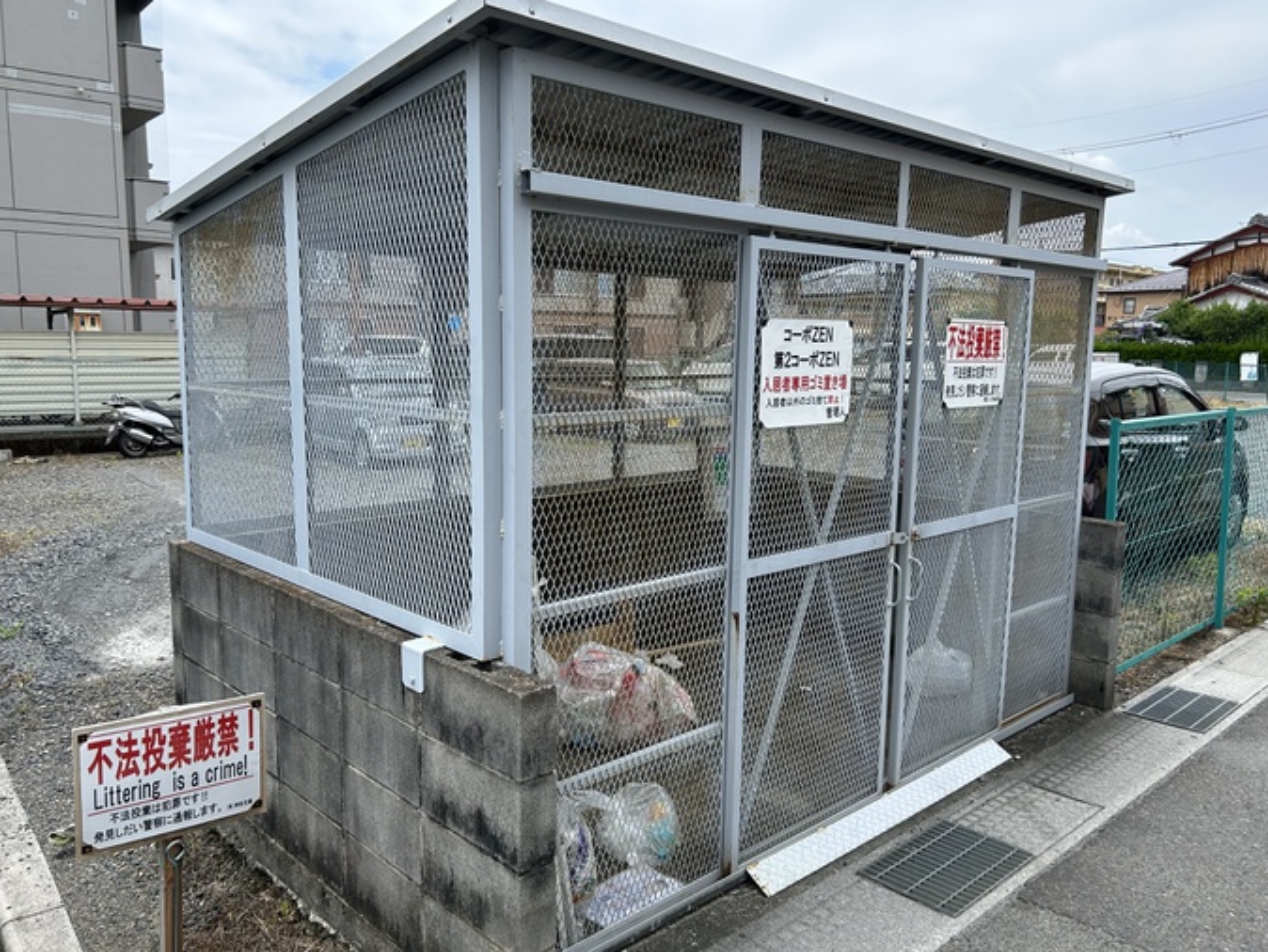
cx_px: 625
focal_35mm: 27
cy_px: 464
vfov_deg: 51.4
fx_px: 989
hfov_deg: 65.3
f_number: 1.5
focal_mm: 5.7
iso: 50
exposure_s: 1/2165
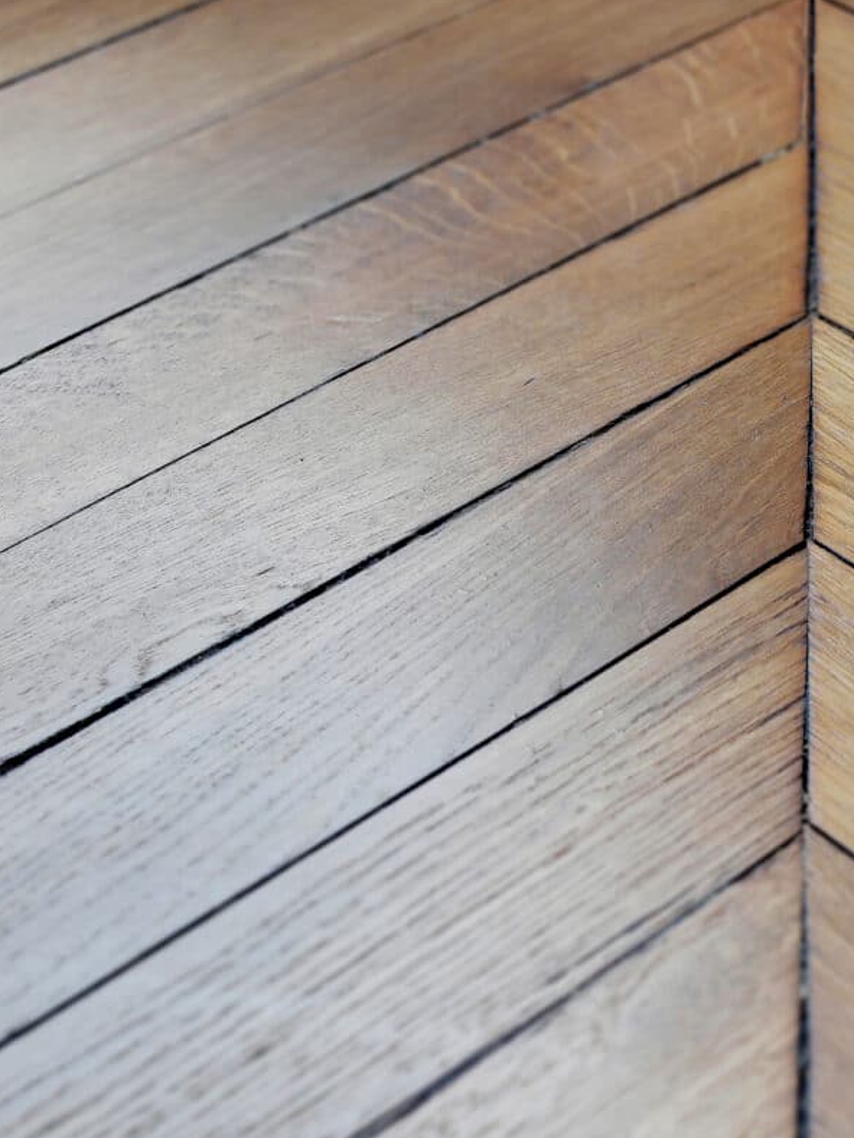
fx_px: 2499
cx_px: 811
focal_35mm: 76
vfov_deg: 25.7
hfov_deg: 19.0
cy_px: 568
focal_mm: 35
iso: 200
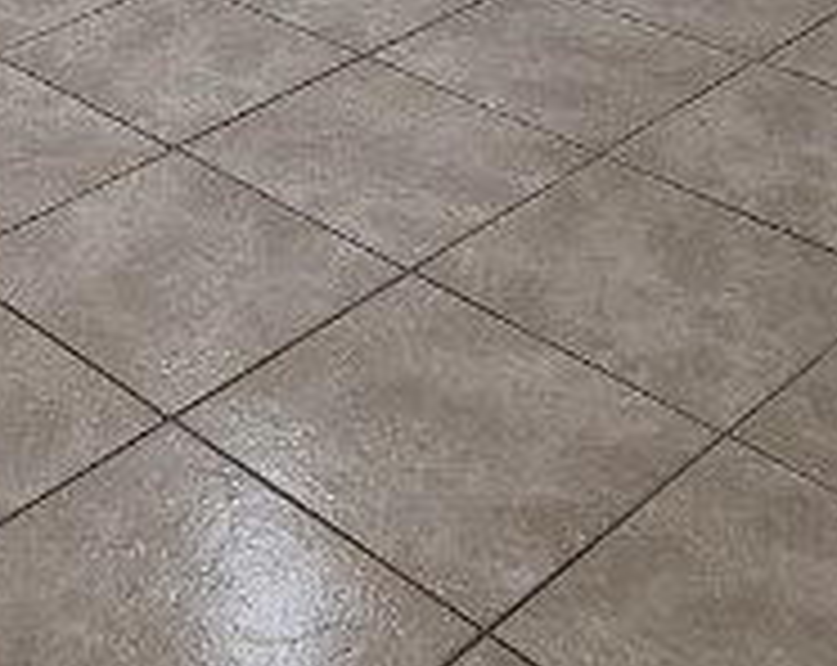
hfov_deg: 25.8
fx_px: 1730
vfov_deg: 18.3
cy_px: -446
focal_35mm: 70
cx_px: 4
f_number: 2.2
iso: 200
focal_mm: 1.74
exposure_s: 1/60
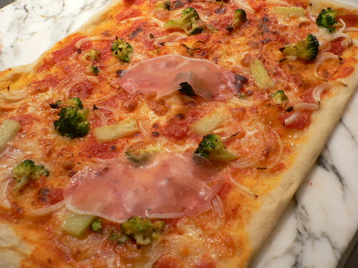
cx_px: 179
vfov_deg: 40.7
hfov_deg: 52.6
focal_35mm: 35
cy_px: 134
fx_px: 362
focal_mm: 5.8
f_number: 2.8
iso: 150
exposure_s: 1/15
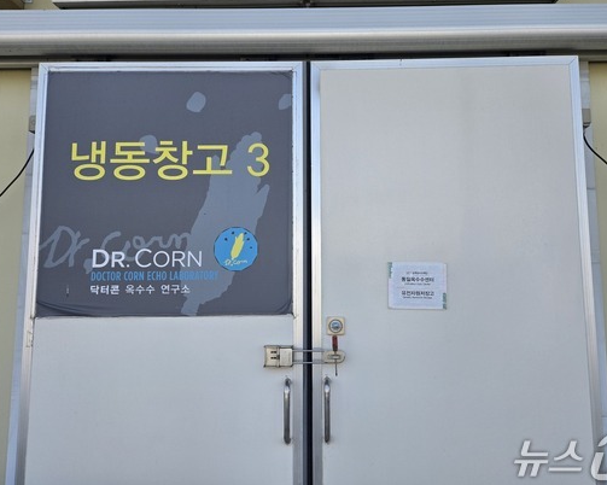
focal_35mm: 25
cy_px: 238
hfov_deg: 68.1
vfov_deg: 56.8
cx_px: 320
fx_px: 449
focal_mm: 5.4
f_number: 1.8
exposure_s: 1/2060
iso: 80
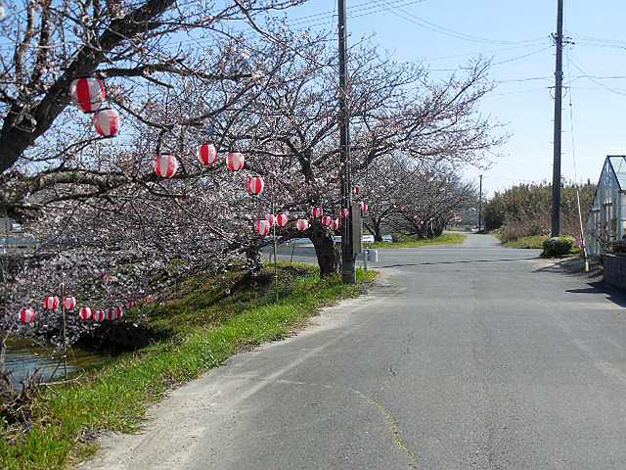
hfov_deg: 43.9
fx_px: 778
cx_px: 313
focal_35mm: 43
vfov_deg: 33.6
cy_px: 235
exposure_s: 1/640
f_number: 3.9
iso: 125
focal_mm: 7.8
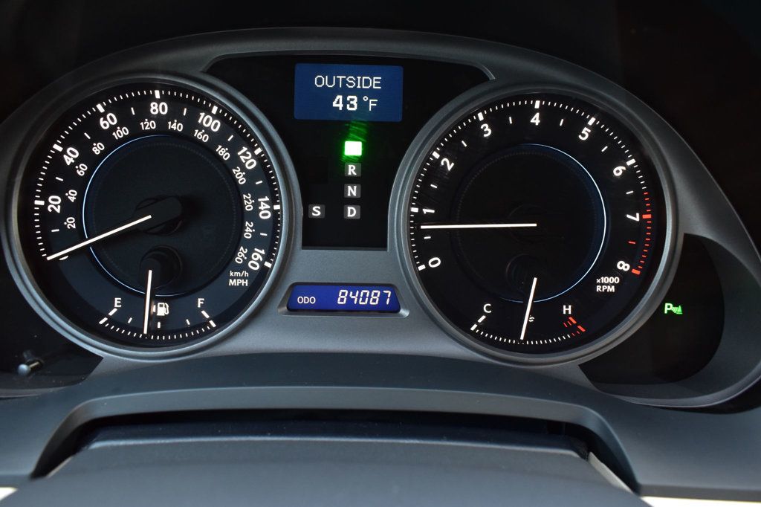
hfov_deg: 67.4
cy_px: 254
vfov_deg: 47.9
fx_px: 571
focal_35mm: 27
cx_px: 380
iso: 1400
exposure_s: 1/15
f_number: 6.3
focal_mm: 18
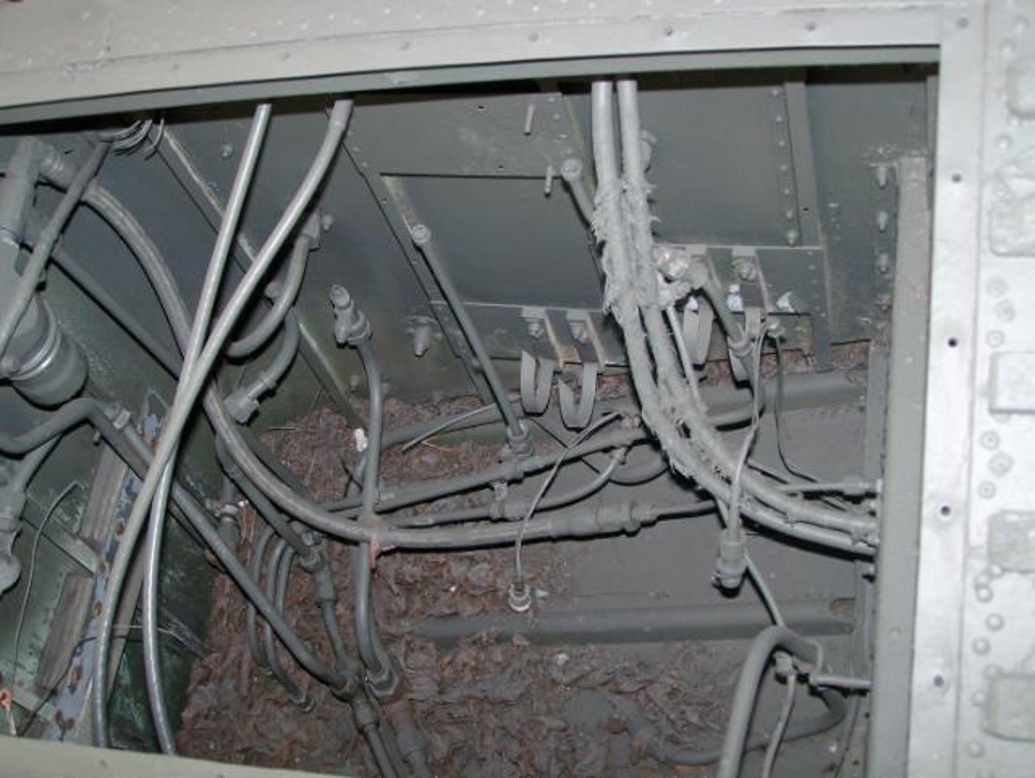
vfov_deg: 28.6
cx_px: 518
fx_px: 1526
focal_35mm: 51
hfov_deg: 37.5
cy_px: 389
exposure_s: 1/60
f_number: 3
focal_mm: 8.5
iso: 160
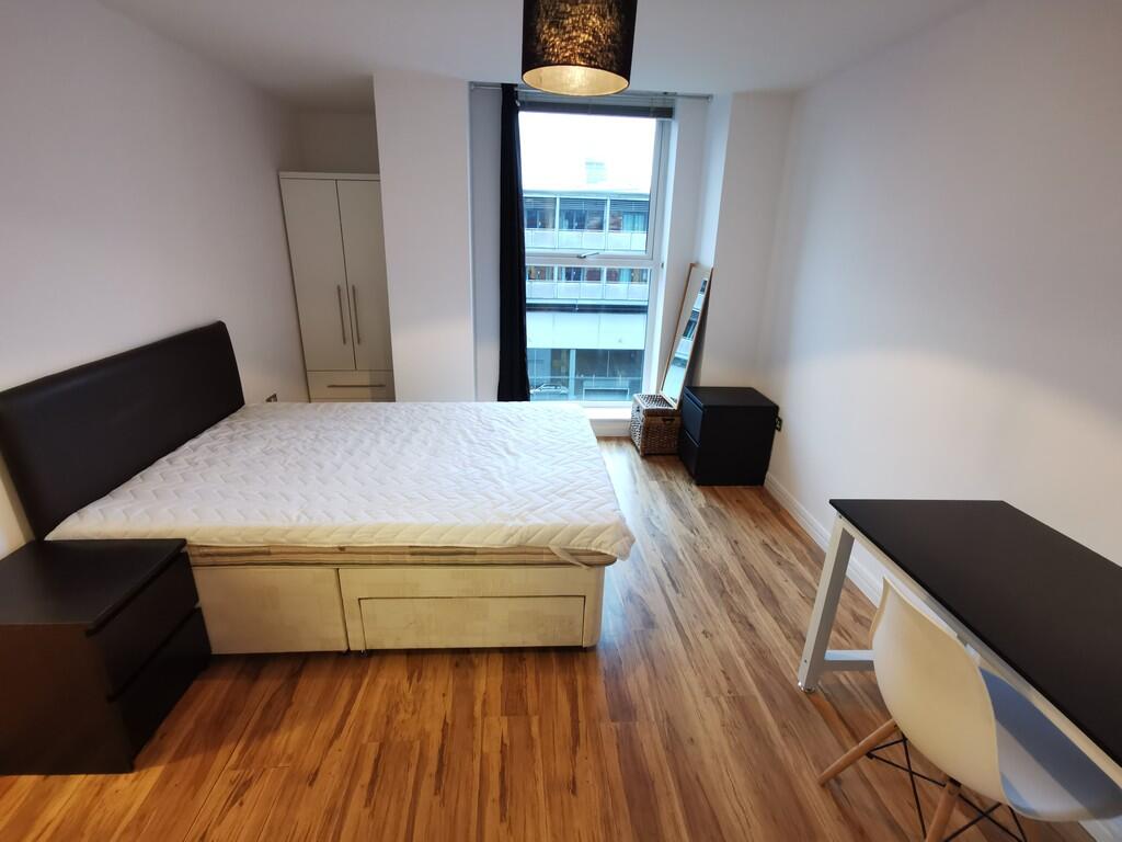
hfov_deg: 91.0
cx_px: 561
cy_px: 421
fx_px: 551
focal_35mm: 17
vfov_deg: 74.7
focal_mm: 2.26
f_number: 2.2
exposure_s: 1/20
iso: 500
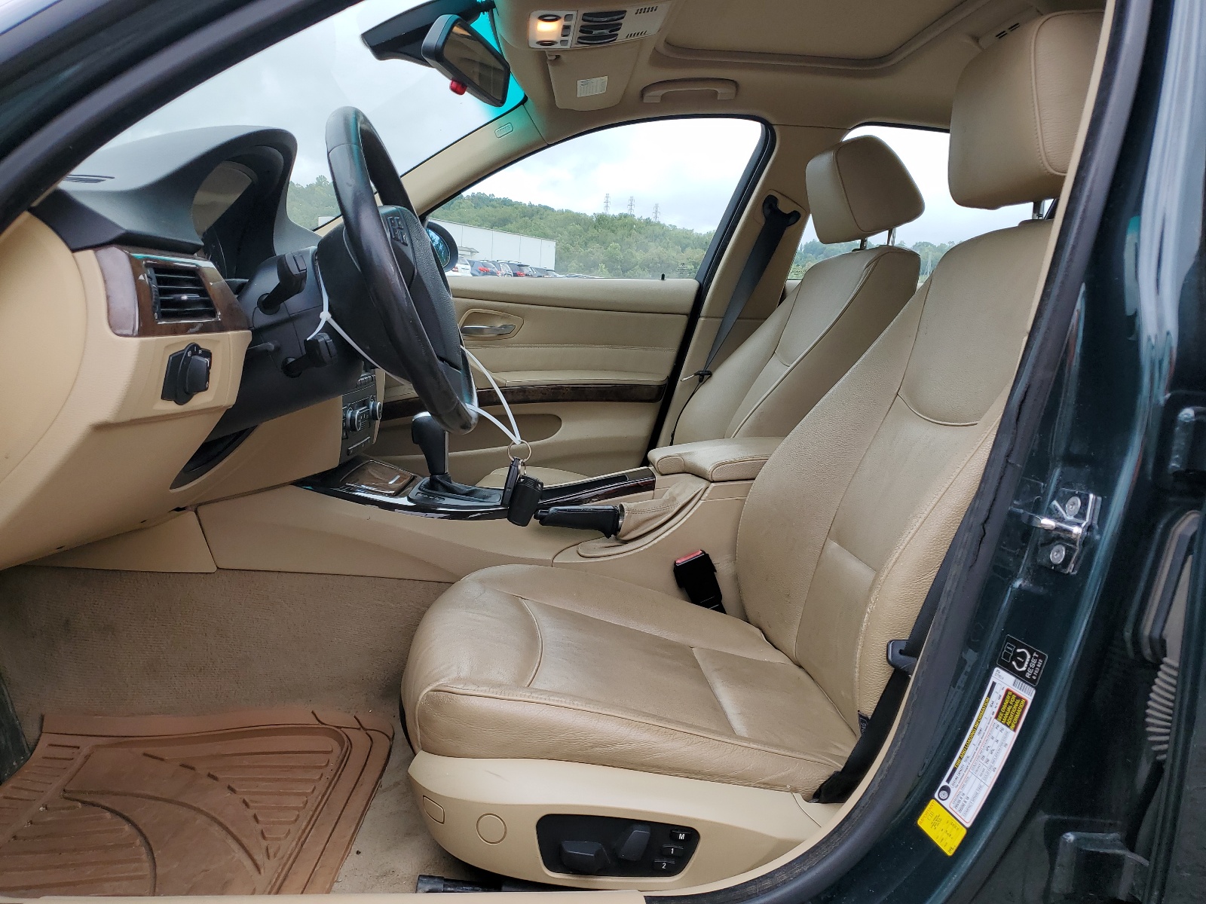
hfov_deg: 67.3
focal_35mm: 26
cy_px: 452
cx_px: 603
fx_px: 906
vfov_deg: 53.1
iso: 50
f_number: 1.5
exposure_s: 1/455
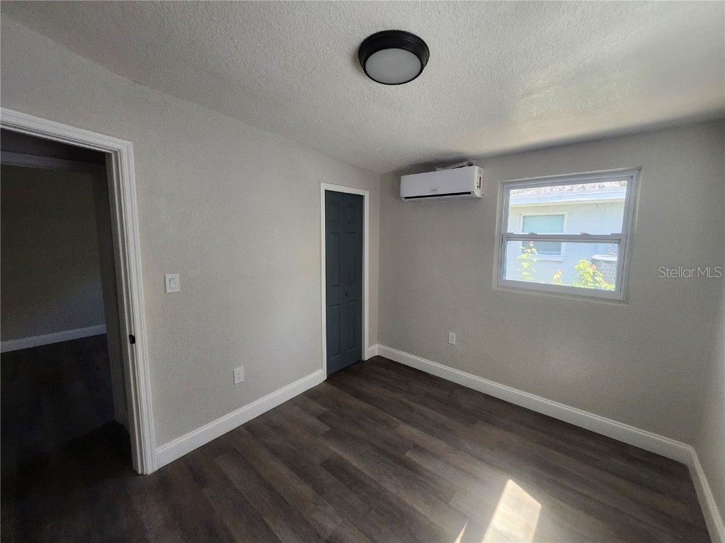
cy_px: 272
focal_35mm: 13
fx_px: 272
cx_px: 362
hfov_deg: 106.2
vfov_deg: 89.9
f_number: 2.2
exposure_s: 1/60
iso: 160
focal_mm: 1.74
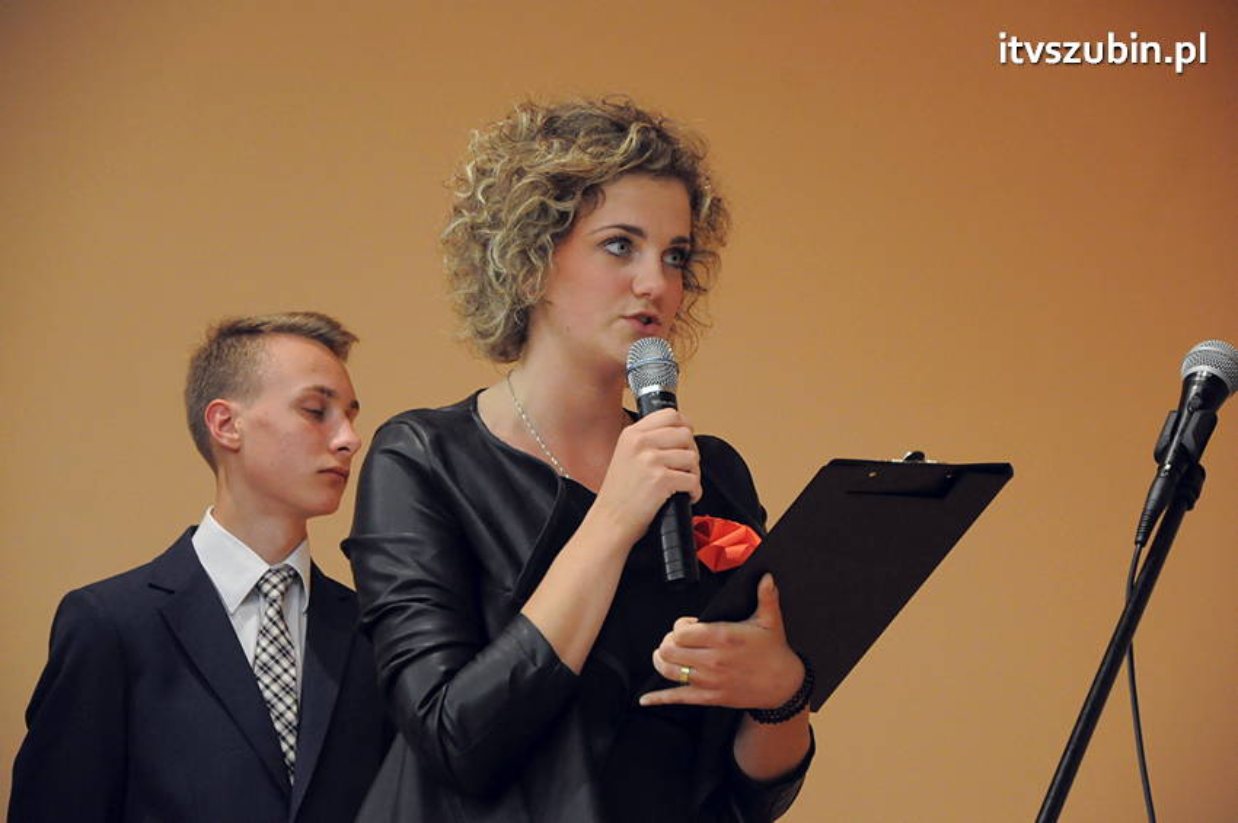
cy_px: 412
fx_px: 5411
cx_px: 619
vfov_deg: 8.7
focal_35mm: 158
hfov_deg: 13.1
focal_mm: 105
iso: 2500
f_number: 5.6
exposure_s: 1/60
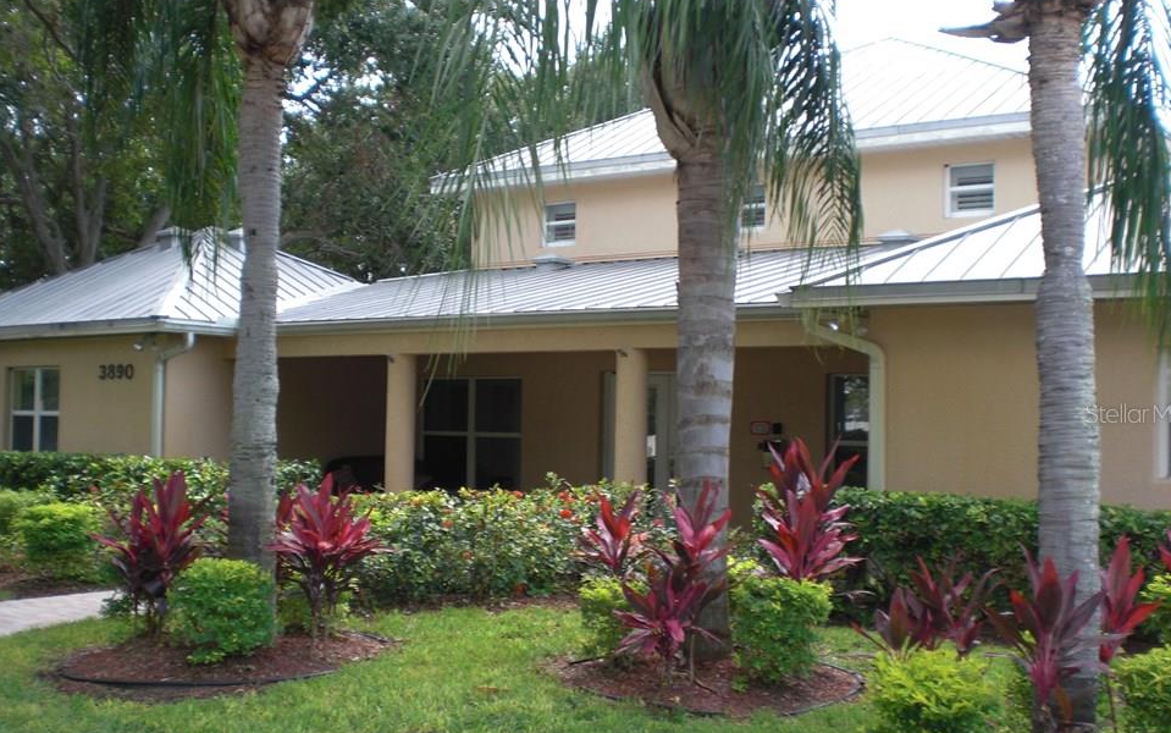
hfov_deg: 46.2
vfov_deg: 29.9
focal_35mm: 43
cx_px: 575
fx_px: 1373
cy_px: 413
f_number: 3.1
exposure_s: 1/160
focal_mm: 6.3
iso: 64
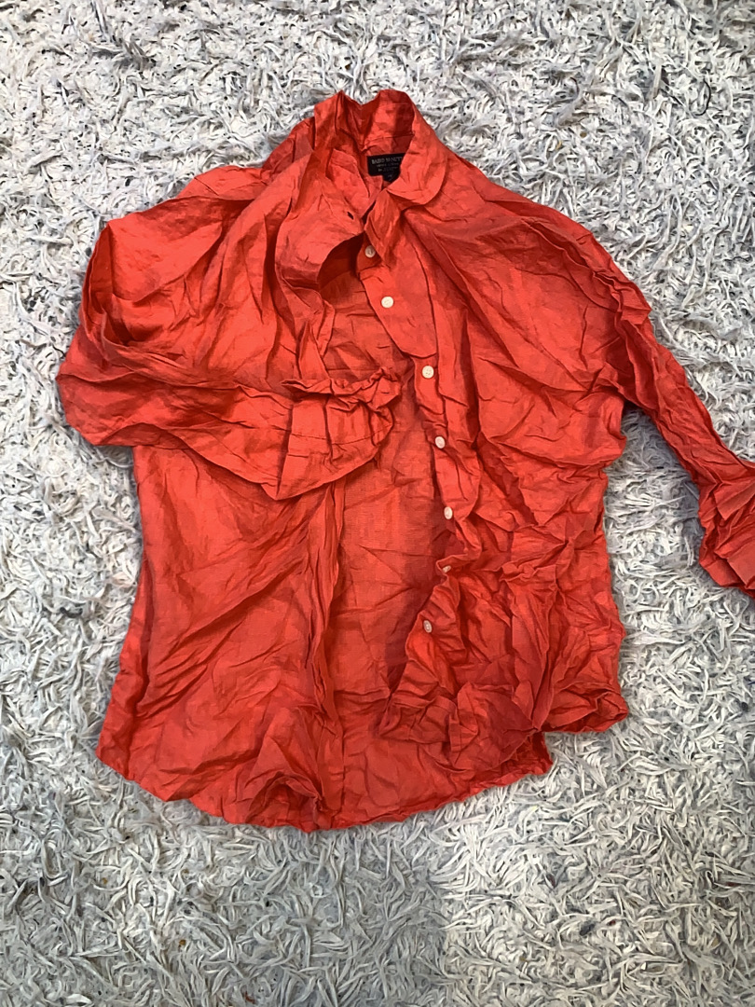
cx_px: 378
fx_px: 756
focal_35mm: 26
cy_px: 504
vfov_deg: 67.3
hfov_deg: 53.1
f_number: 1.8
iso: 64
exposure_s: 1/100
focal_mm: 4.25
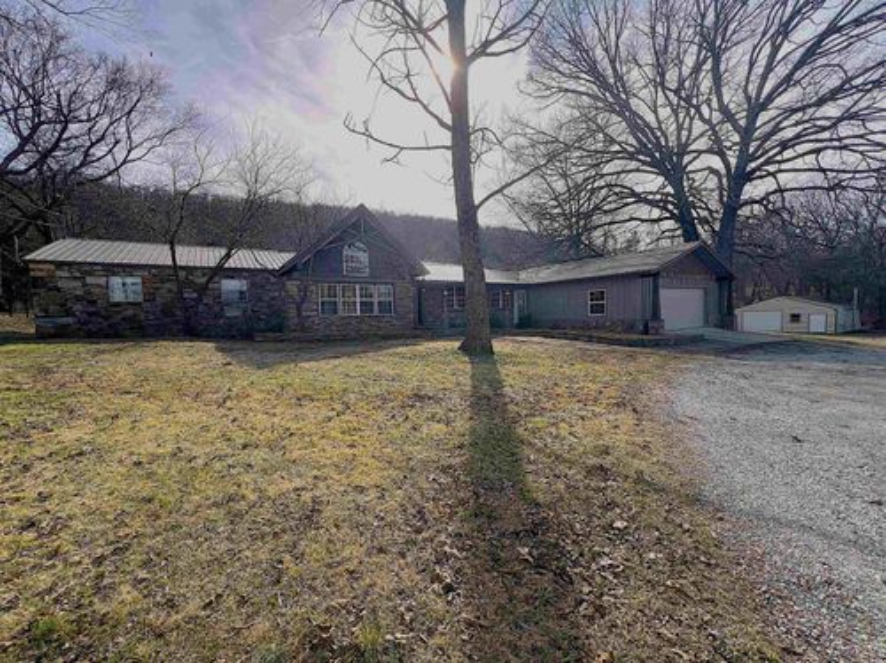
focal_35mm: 13
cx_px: 443
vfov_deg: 89.8
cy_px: 332
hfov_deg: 106.2
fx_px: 332
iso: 32
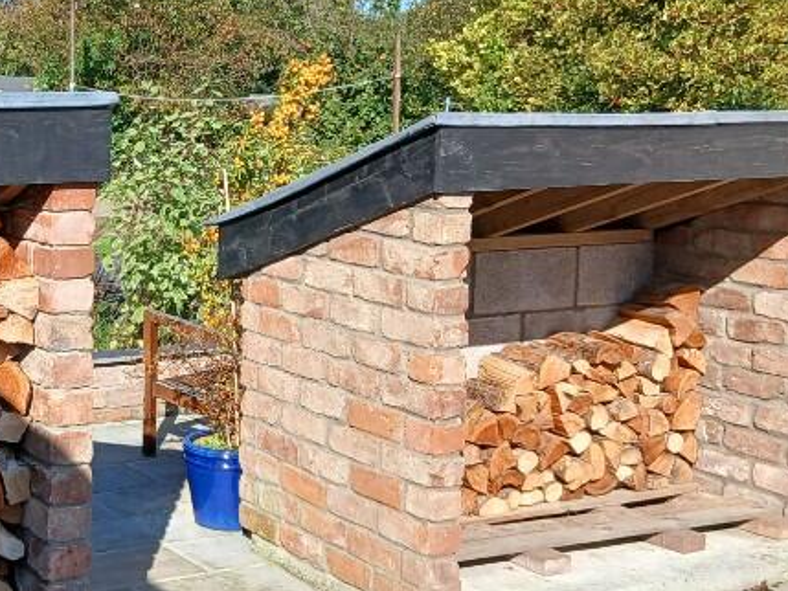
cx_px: 92
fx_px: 1412
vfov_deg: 23.7
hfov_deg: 30.0
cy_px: 273
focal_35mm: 62
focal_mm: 3.98
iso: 20
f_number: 1.8
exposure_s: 1/486
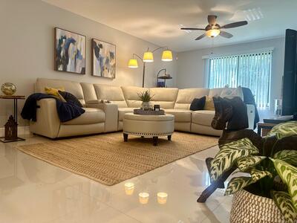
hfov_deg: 71.6
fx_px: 206
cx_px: 148
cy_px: 112
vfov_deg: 56.8
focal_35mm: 24
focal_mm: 6.86
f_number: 1.78
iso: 320
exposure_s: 1/60
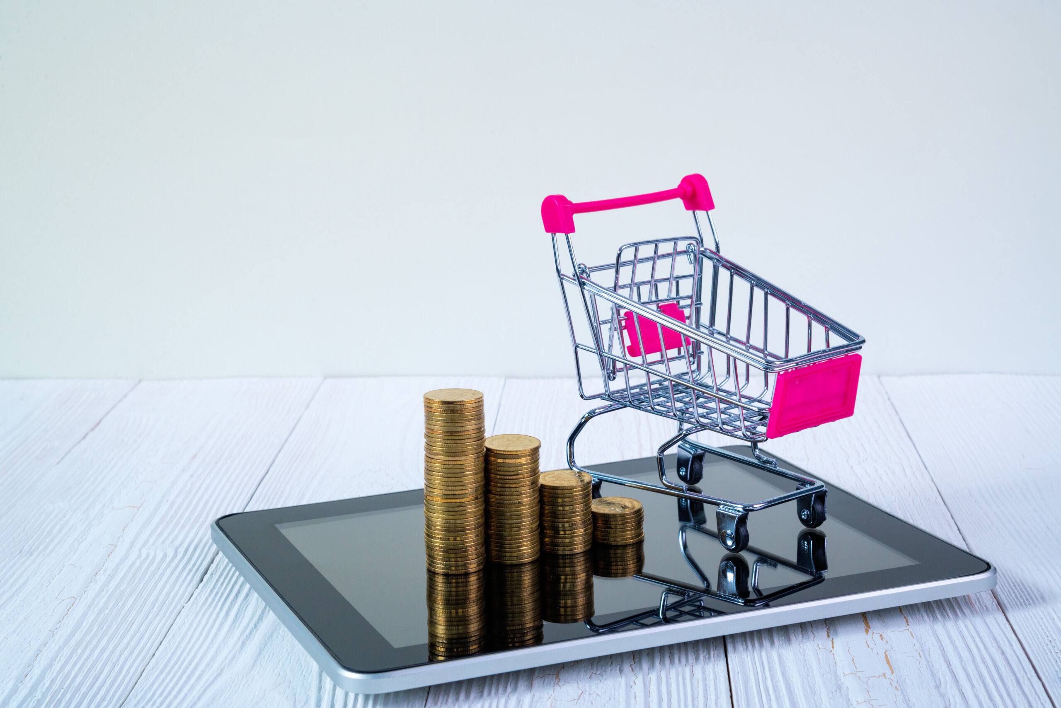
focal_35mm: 78
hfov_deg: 26.0
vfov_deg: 17.5
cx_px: 530
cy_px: 354
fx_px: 2300
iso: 250
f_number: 16
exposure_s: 1/200
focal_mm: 78
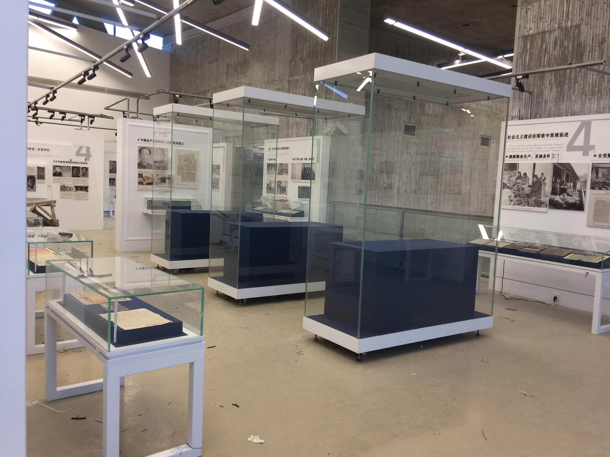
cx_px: 305
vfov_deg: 48.2
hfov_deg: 61.7
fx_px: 511
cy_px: 228
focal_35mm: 29
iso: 50
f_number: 2.2
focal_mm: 4.15
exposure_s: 1/33
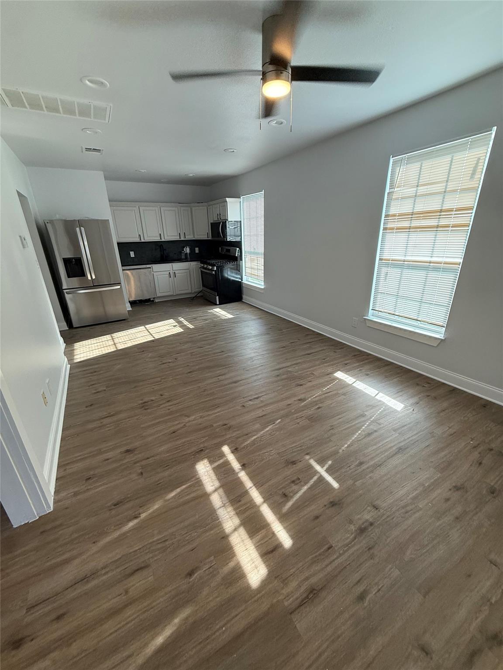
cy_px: 335
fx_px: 271
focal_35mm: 14
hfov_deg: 85.7
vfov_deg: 102.1
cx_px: 252
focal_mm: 2.22
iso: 160
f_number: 2.2
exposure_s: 1/99
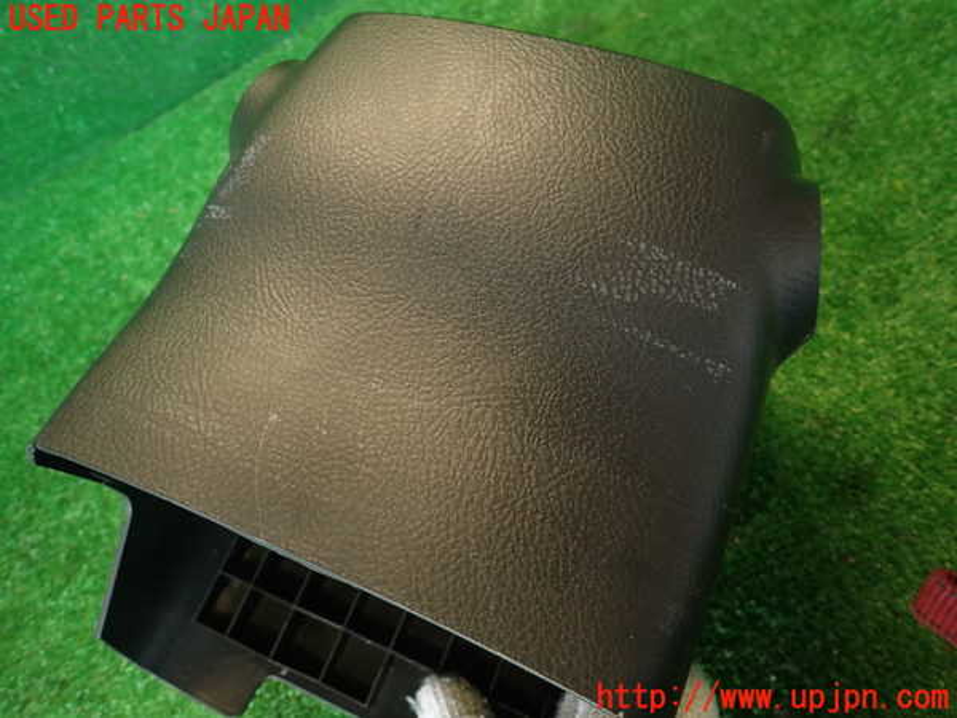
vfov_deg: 54.9
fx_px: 691
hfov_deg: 69.4
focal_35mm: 25
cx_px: 478
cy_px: 359
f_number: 2
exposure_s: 1/40
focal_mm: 4.5
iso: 200
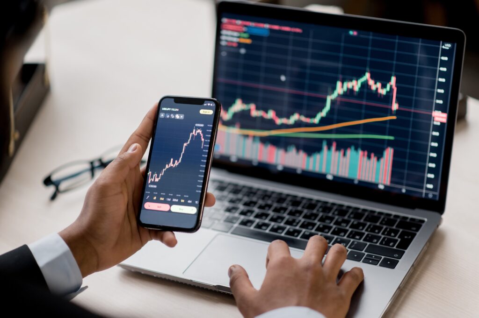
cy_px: 159
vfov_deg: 16.0
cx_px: 240
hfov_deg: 23.9
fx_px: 1130
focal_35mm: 85
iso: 320
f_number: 1.8
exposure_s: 1/160
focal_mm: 85
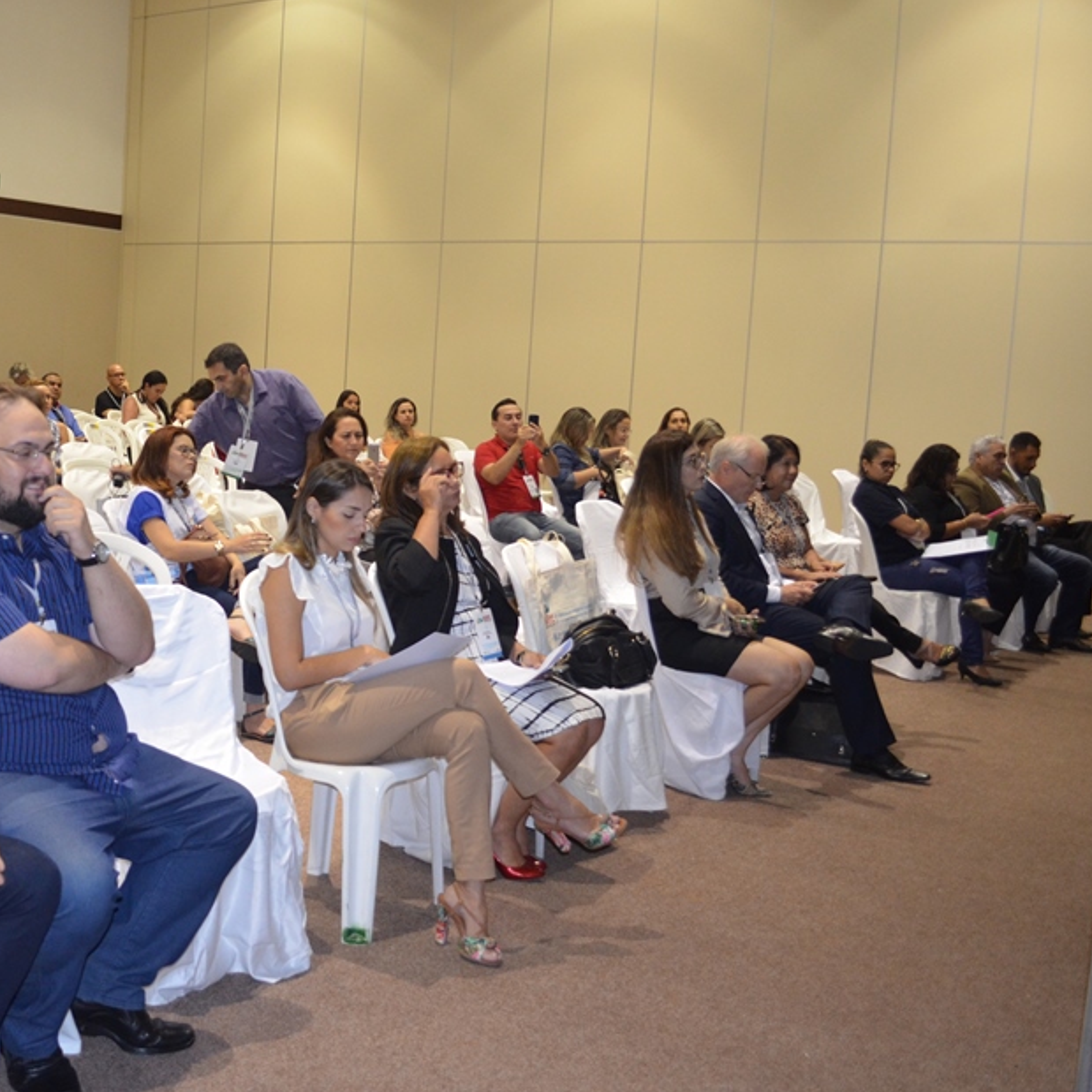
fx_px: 1499
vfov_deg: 40.0
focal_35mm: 42
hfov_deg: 38.8
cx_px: 254
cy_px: 534
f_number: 3.8
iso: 1400
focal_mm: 20
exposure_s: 1/60
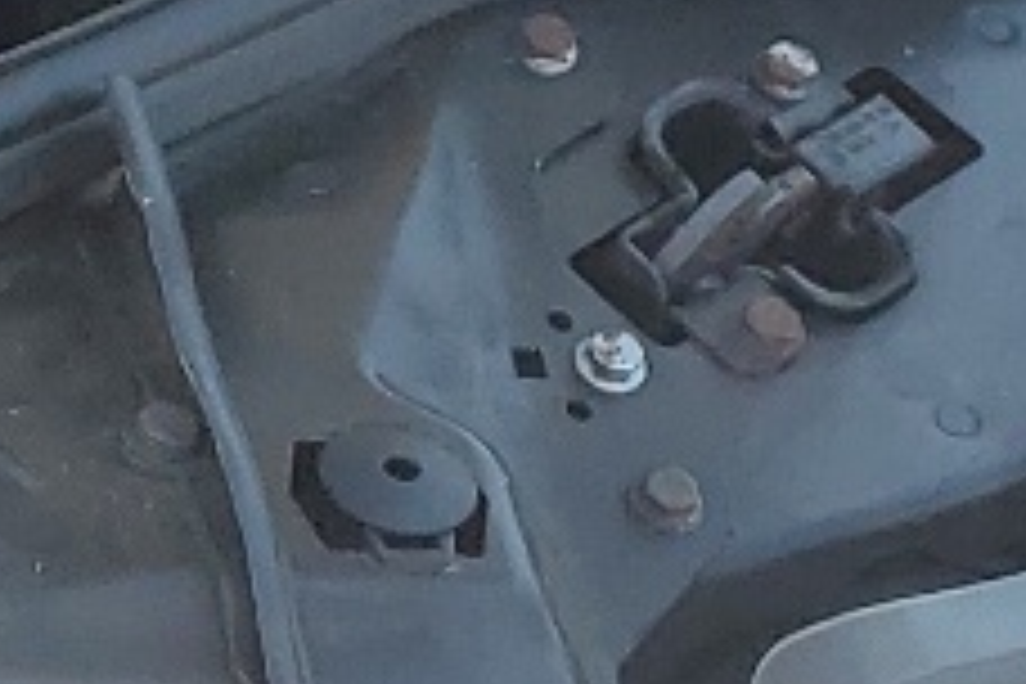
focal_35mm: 190
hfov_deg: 9.6
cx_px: -1440
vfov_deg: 7.2
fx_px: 5415
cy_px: 86
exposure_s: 1/769
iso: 50
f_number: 1.5
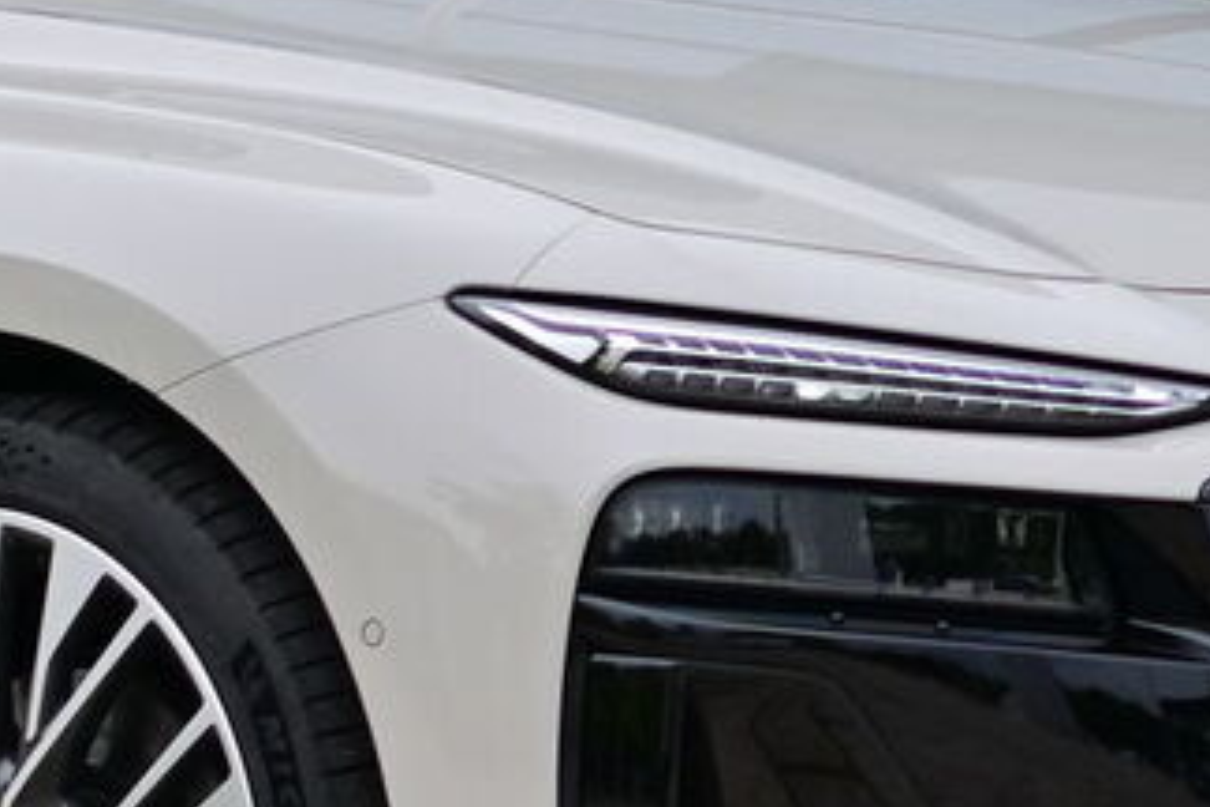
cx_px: 2188
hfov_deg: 4.6
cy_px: 64
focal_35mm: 444
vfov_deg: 3.1
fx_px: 14922
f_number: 2.8
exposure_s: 1/2500
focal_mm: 50
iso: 160
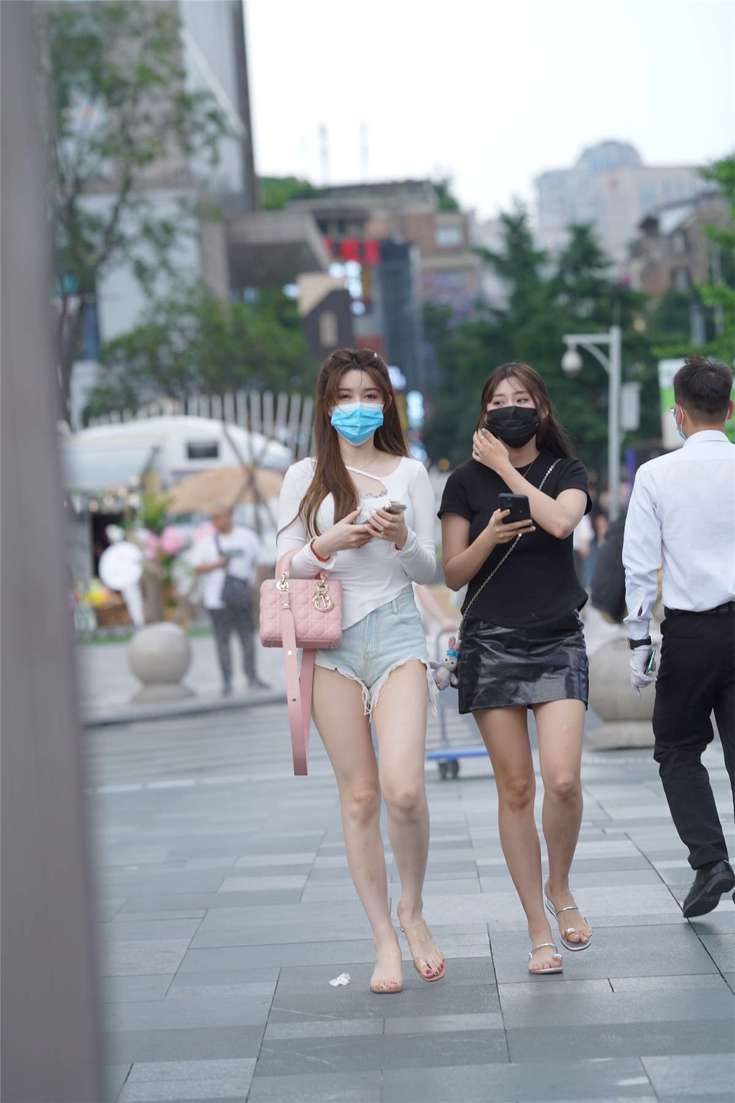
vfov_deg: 15.2
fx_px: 4134
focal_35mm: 135
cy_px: 552
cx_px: 368
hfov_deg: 10.2
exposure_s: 1/400
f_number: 4
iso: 500
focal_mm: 135
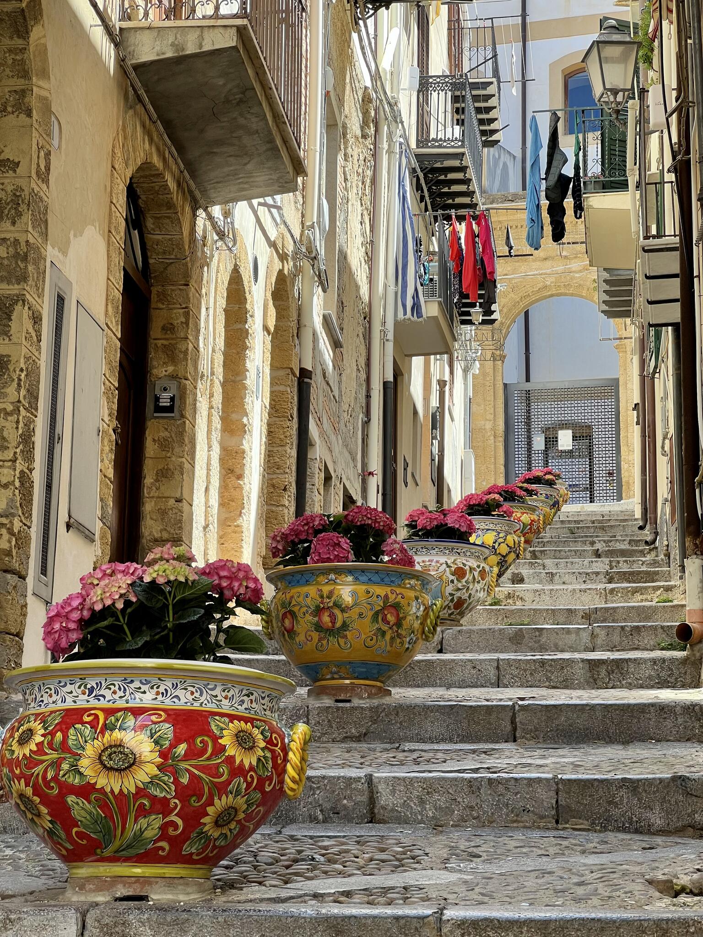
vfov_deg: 25.3
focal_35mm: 77
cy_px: 468
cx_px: 352
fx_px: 2085
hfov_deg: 19.1
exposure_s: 1/136
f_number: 2.8
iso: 32
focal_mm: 9
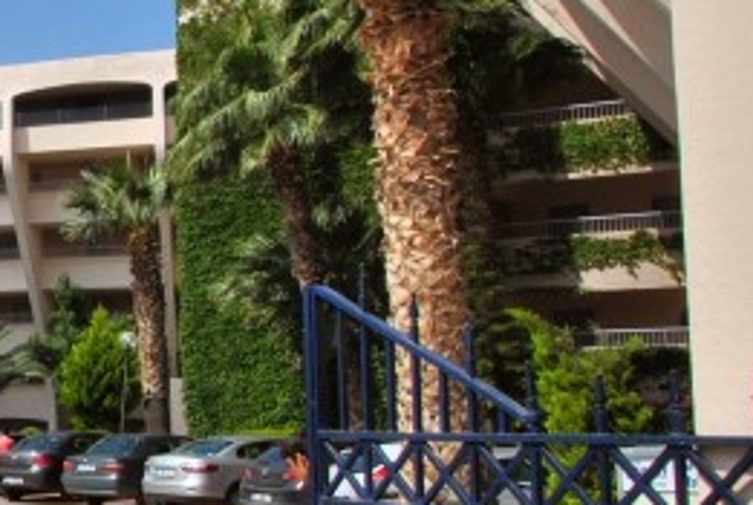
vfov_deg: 20.7
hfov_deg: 25.0
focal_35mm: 66
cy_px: 294
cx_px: -301
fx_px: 1383
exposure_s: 1/320
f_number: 9
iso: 100
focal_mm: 10
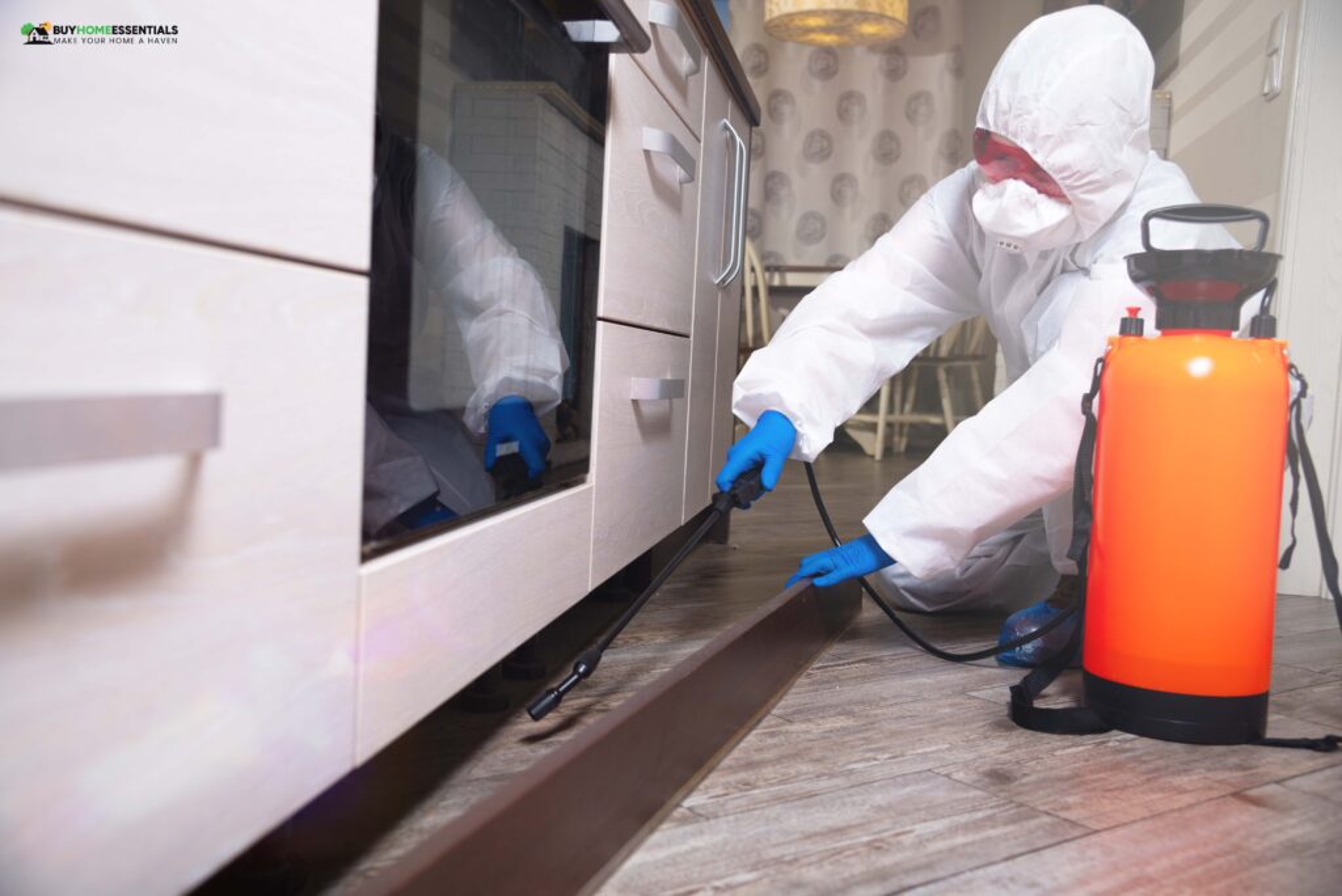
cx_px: 671
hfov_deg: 54.4
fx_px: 1305
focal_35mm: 35
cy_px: 448
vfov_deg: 37.9
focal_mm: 35
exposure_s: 1/125
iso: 100
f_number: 4.5
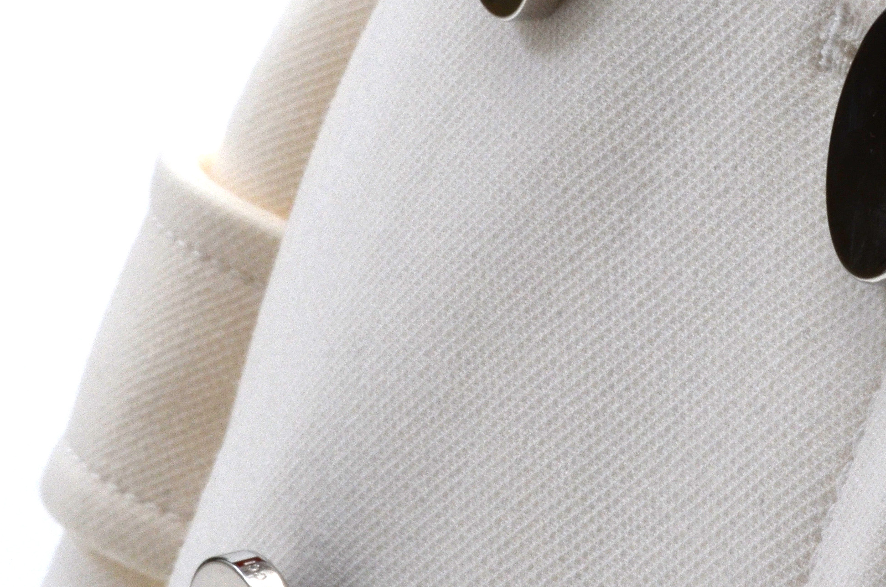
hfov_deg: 9.8
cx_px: 903
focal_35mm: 209
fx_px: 5140
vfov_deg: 6.5
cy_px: 154
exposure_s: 1/125
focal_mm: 55
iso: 400
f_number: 25
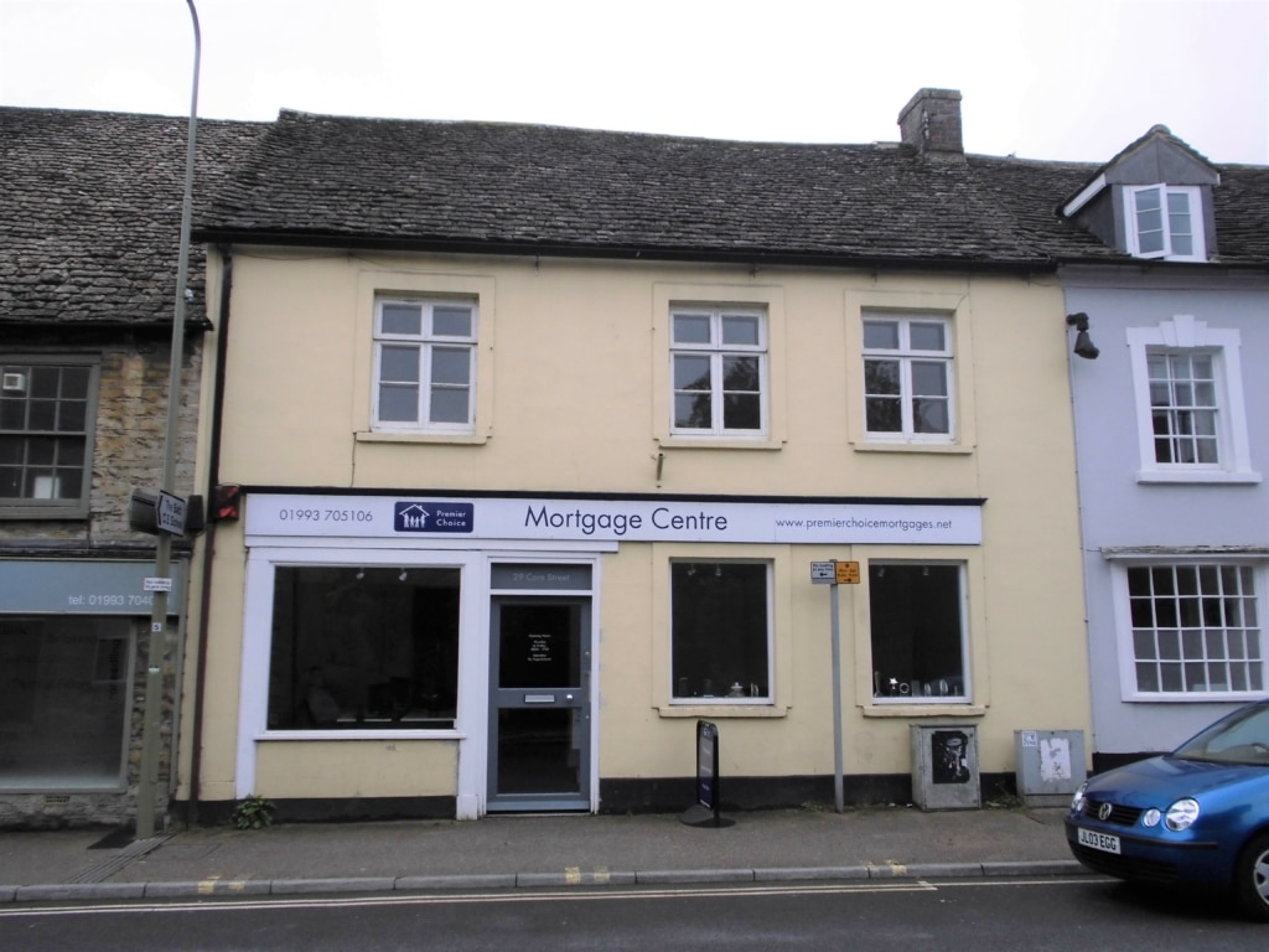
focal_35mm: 29
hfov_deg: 61.7
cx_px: 634
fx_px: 1063
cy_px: 476
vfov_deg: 48.2
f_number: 3.4
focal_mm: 5.3
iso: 64
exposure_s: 1/320
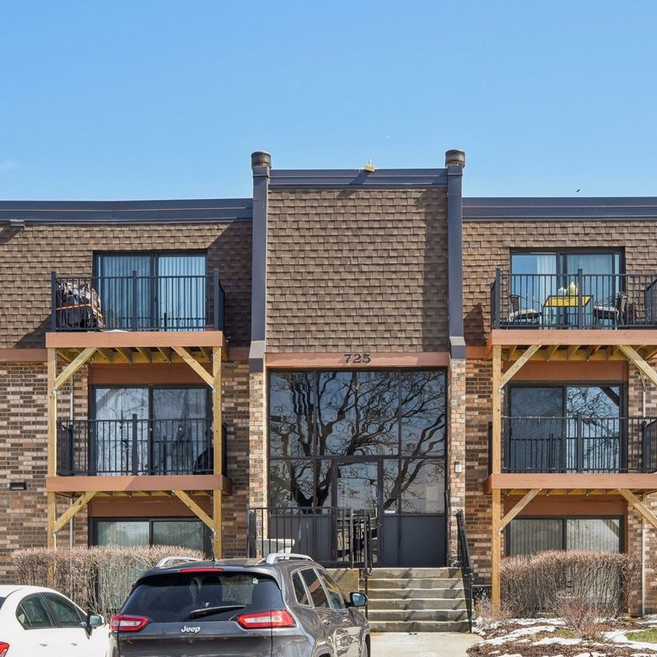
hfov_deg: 32.2
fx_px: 1138
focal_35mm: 53
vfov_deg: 32.1
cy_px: 380
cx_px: 356
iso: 400
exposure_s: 1/640
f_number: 8
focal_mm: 20
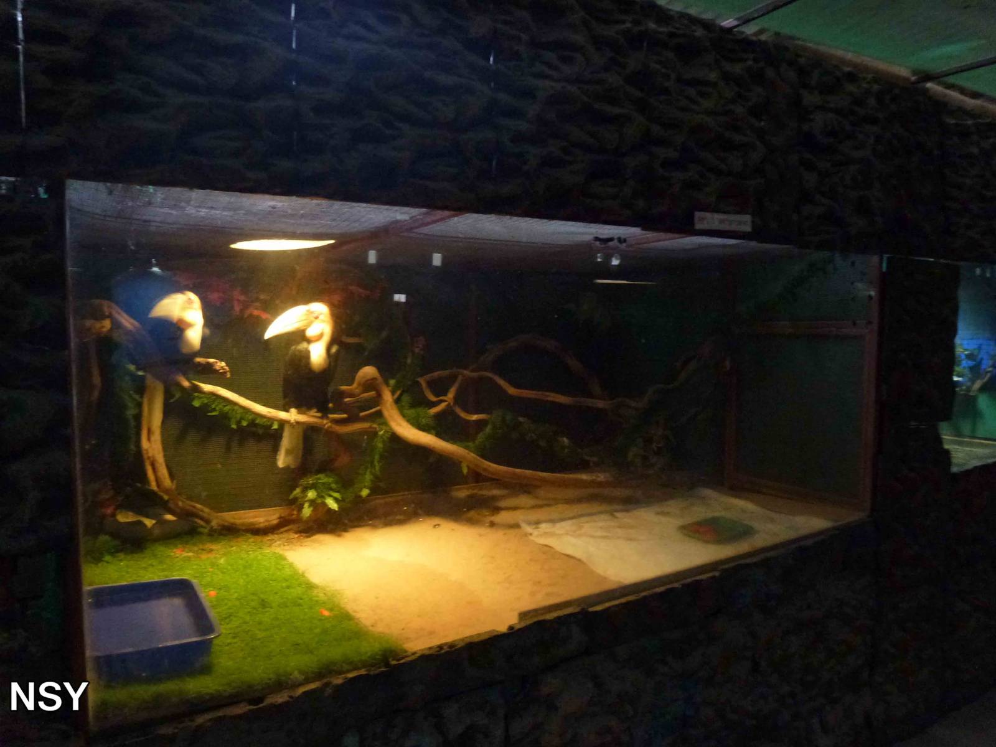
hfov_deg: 71.6
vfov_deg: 56.8
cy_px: 374
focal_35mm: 24
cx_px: 498
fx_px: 691
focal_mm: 4.3
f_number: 3.3
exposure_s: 1/4
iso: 500
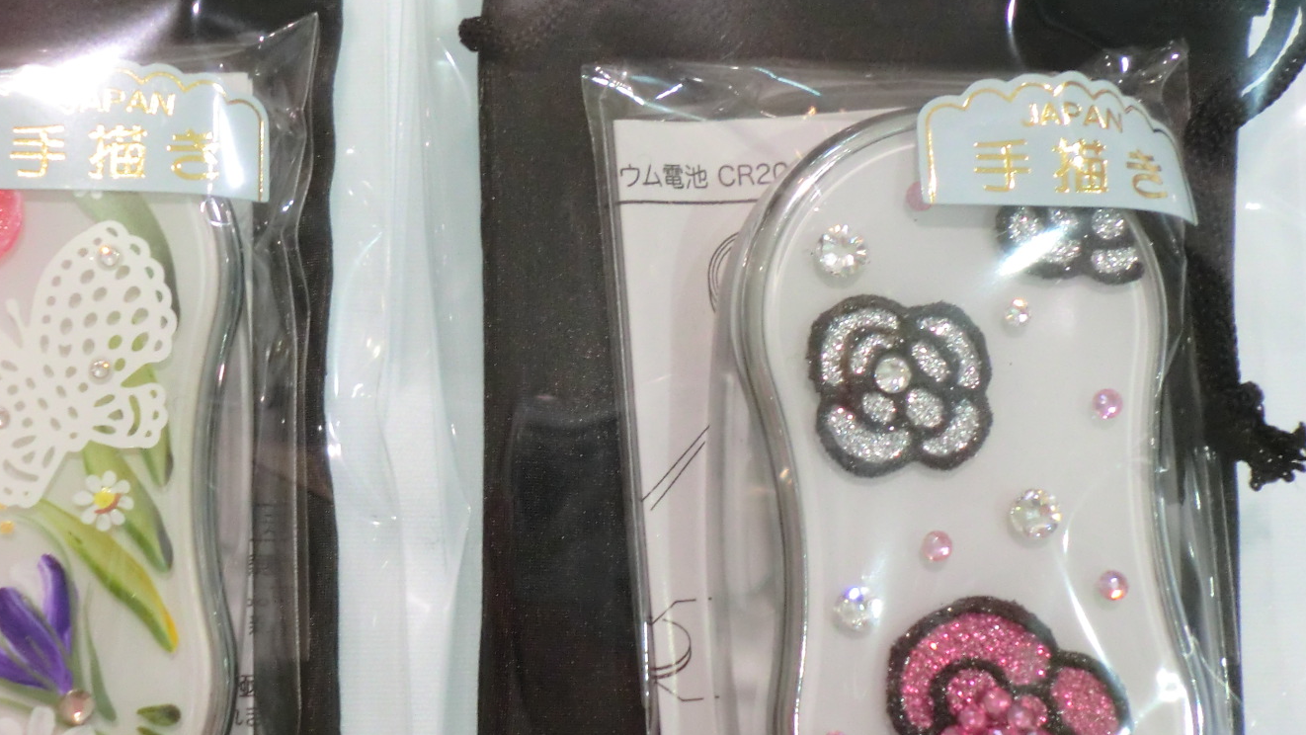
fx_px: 1870
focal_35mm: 54
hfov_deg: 37.9
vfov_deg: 22.2
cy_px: 406
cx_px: 396
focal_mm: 5.8
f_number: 3.5
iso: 200
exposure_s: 1/60
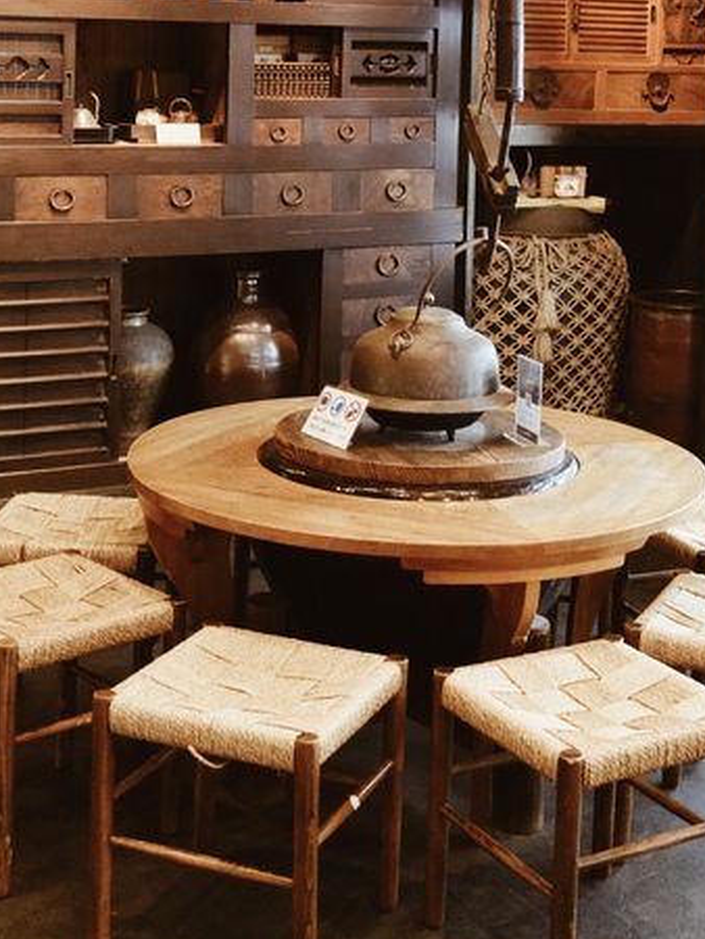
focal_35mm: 41
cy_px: 528
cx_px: 426
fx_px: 1112
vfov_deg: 45.7
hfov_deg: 35.0
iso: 4000
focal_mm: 16.5
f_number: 2.8
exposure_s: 1/100
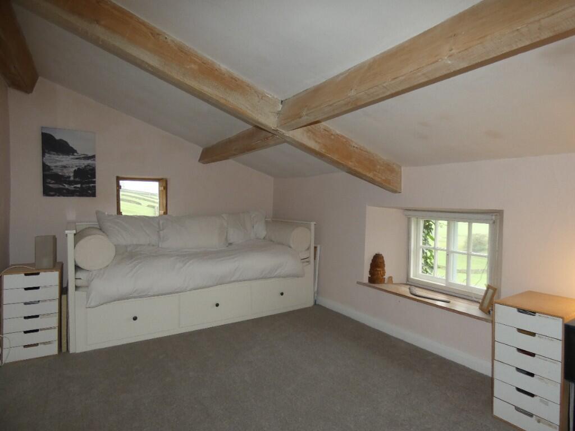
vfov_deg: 66.0
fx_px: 332
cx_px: 288
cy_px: 216
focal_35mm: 20
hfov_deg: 81.7
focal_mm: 3.6
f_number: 2.8
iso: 200
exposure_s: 1/60
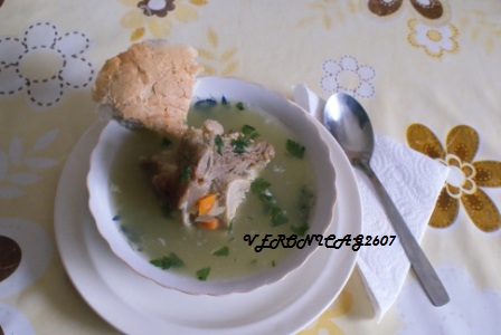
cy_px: 168
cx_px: 250
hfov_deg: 46.3
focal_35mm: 42
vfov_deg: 32.0
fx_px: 585
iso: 1600
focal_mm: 28
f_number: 5.6
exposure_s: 1/50
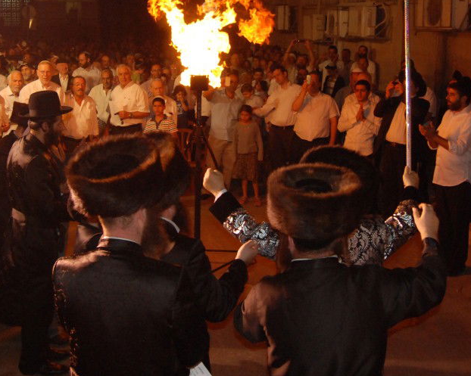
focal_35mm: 52
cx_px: 213
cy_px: 111
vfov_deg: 28.8
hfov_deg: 36.0
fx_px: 725
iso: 800
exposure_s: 1/125
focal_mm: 20
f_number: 5
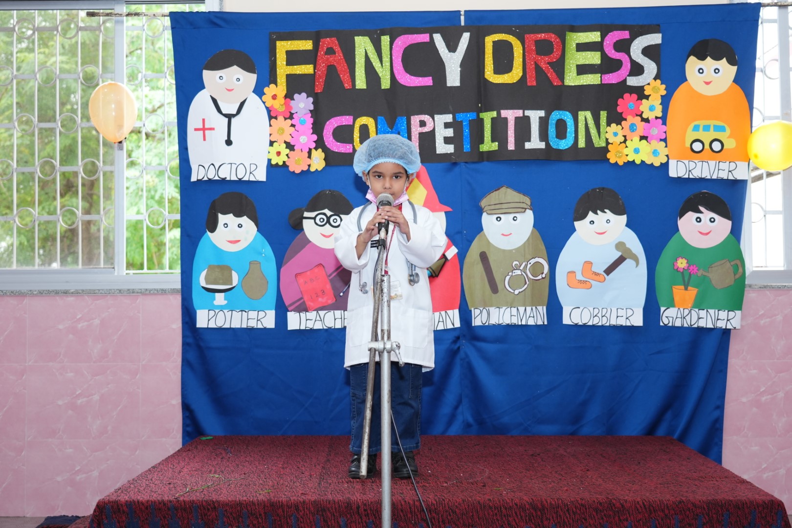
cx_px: 396
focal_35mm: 43
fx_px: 946
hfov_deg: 45.4
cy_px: 264
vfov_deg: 31.2
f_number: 4
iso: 1000
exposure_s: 1/160
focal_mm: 43
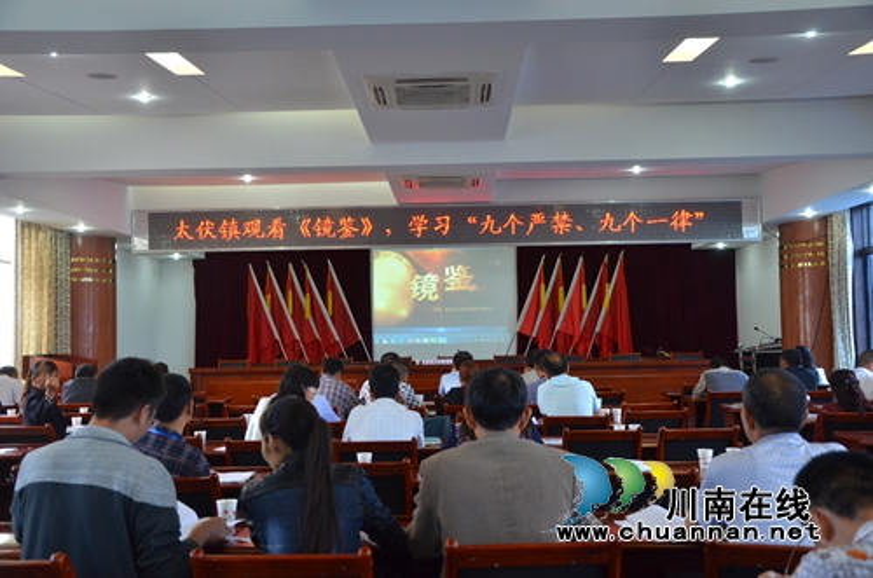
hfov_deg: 49.6
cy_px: 289
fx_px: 944
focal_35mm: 39
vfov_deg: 34.1
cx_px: 436
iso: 800
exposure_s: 1/50
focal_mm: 26
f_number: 4
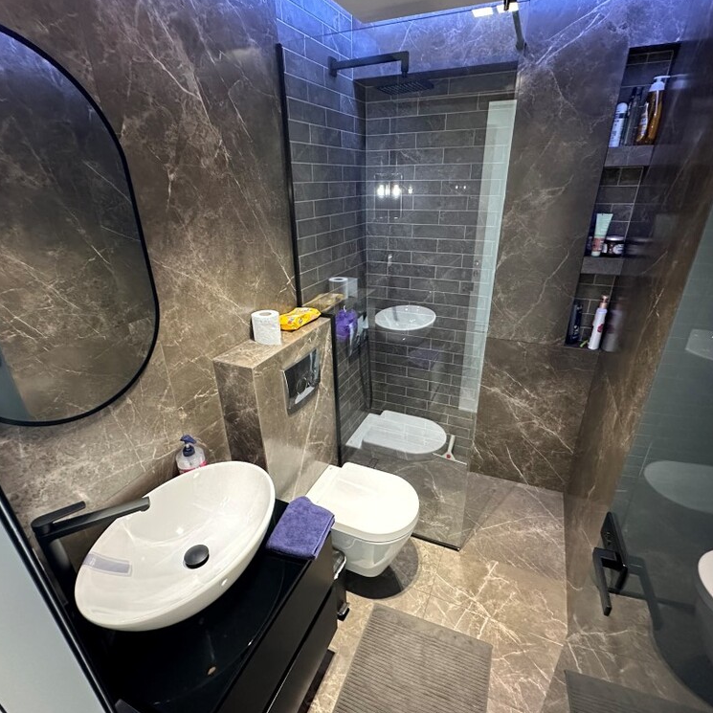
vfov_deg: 84.0
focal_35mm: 17
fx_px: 396
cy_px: 363
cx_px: 362
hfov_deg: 84.0
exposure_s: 1/41
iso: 500
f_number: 2.2
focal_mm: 2.22
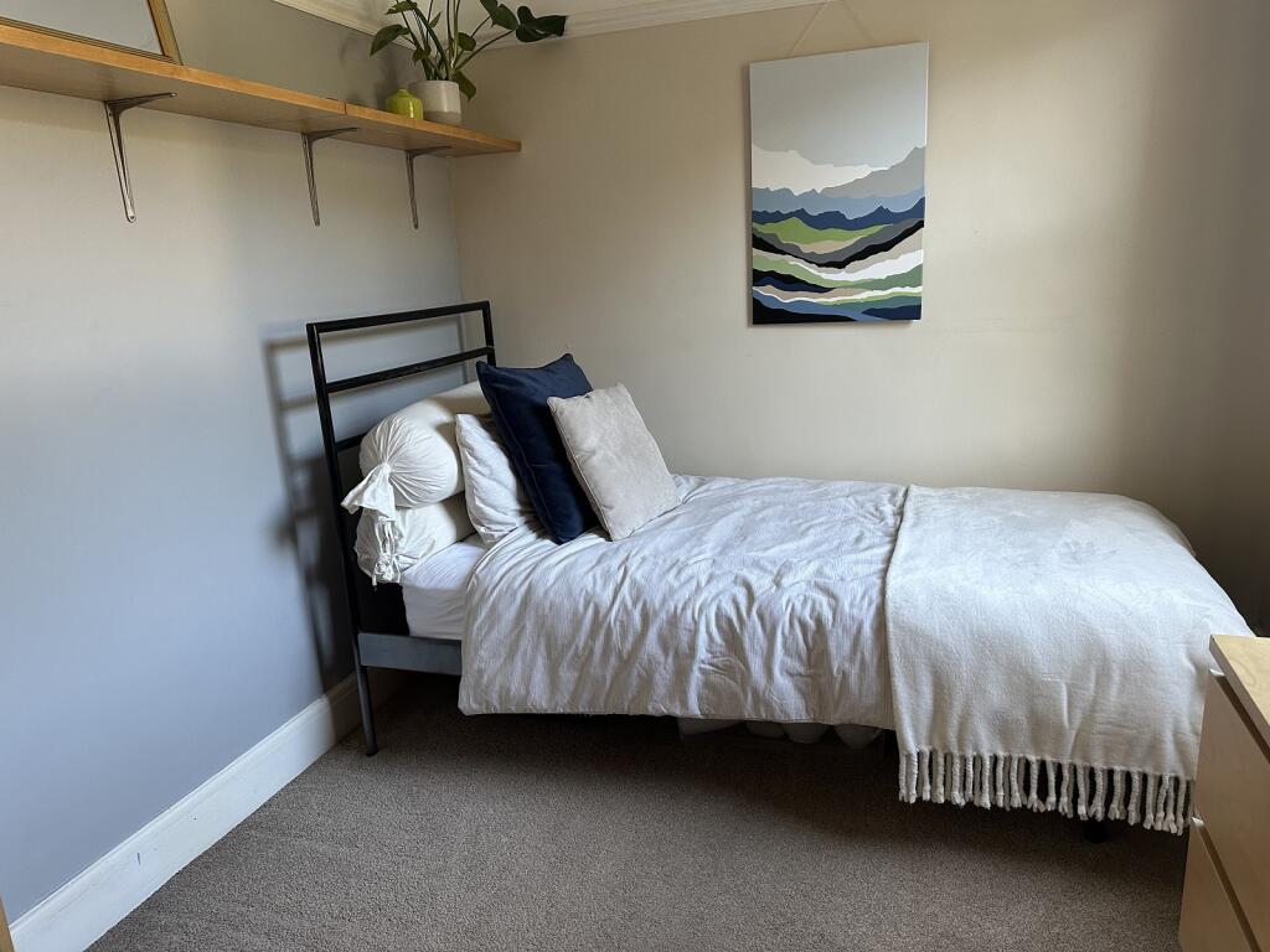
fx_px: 881
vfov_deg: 56.8
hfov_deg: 71.6
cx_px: 635
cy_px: 476
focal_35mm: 24
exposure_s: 1/92
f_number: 1.78
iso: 250
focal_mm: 6.86
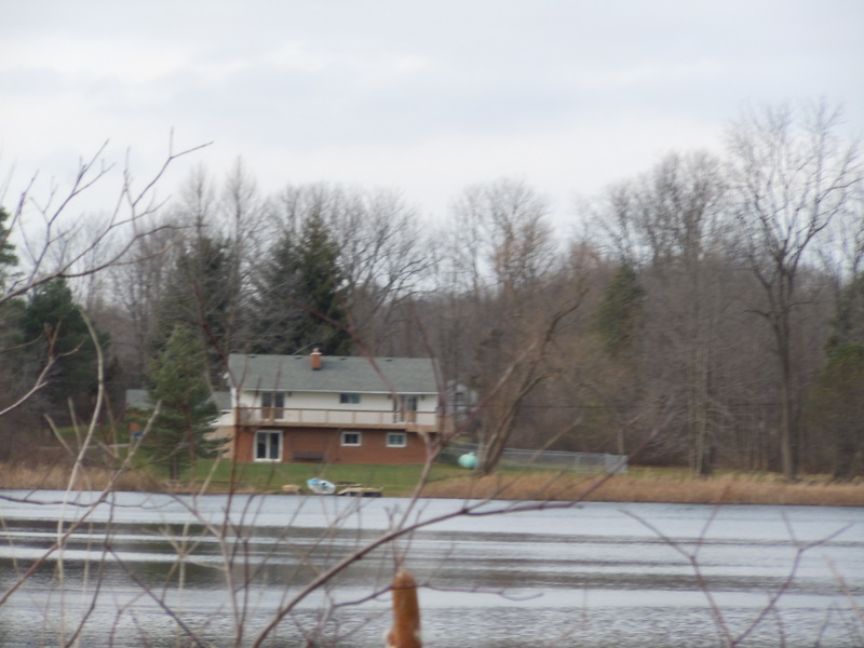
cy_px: 324
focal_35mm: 196
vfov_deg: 7.6
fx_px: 4892
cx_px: 432
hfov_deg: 10.1
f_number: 5.6
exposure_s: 1/200
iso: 125
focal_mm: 35
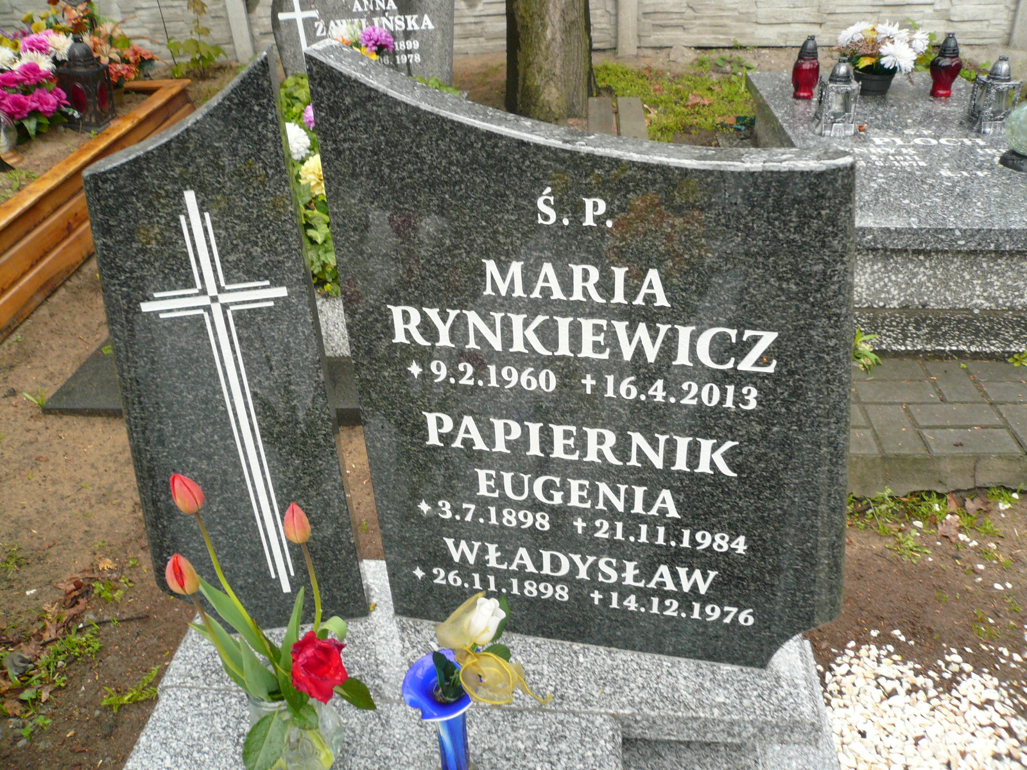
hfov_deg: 63.4
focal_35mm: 28
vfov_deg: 49.7
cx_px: 514
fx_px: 831
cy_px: 385
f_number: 2.8
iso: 100
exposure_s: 1/40
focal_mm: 4.6
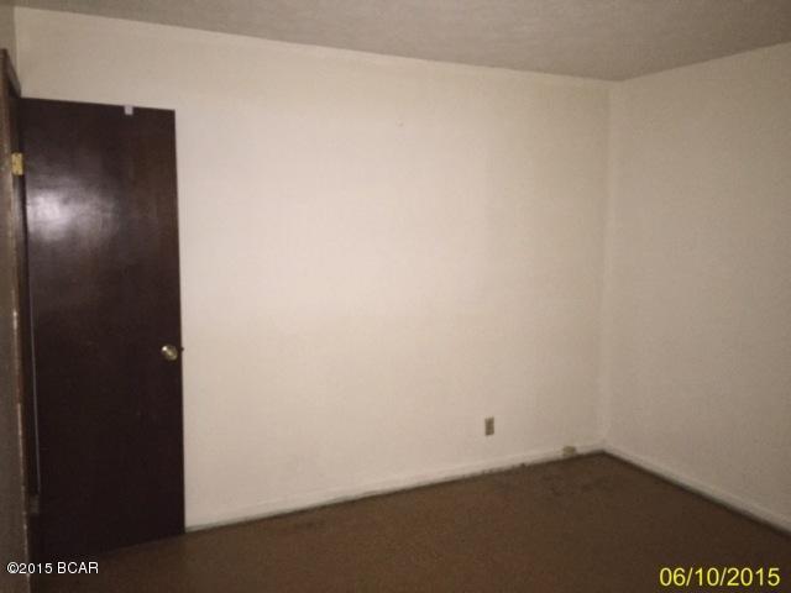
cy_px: 296
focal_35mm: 29
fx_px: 663
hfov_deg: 61.7
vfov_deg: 48.2
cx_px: 396
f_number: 2.2
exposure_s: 1/16
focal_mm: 4.15
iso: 400
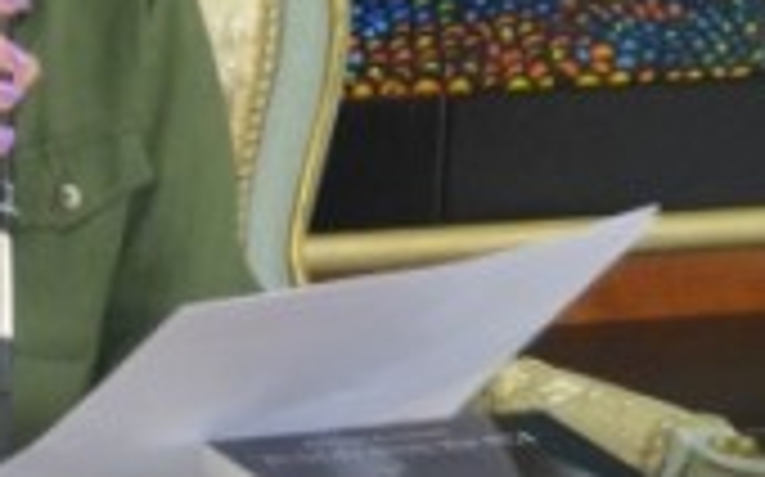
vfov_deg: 4.6
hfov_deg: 7.0
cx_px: -850
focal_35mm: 287
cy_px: -72
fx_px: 5980
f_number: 5.3
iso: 1800
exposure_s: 1/60
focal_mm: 40
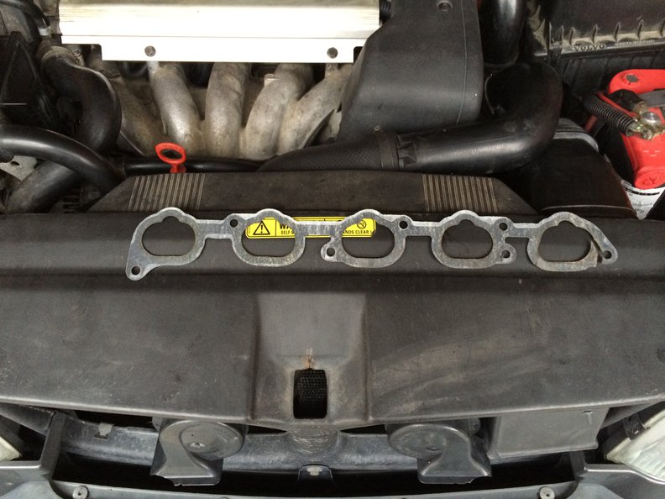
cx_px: 332
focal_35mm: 30
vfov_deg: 46.8
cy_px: 250
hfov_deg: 60.0
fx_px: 576
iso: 320
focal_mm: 4.12
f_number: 2.2
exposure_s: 1/15
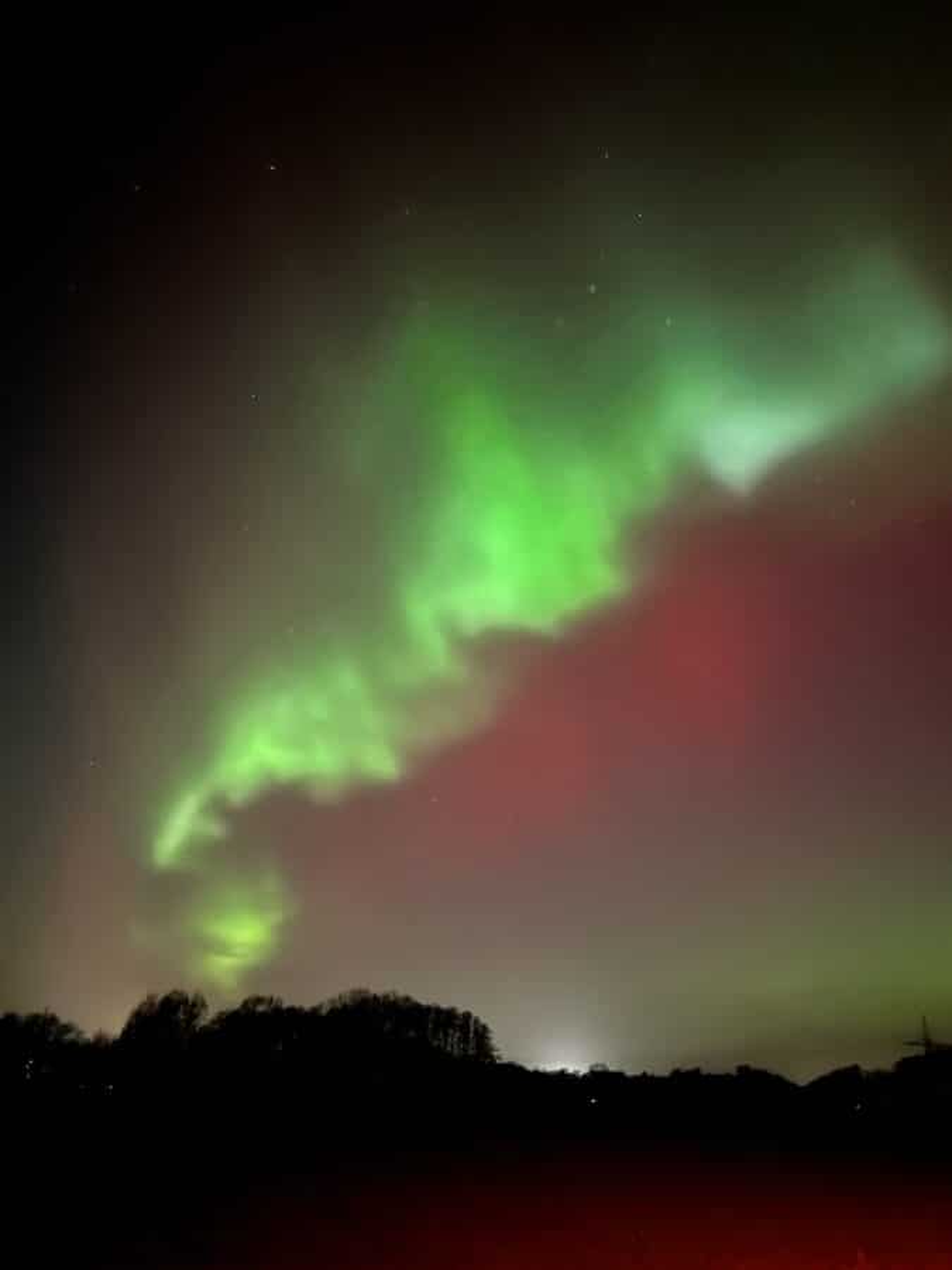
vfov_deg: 71.6
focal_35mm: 24
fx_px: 880
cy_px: 635
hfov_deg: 56.8
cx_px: 476
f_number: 1.78
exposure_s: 1/2
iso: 5000
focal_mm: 6.86
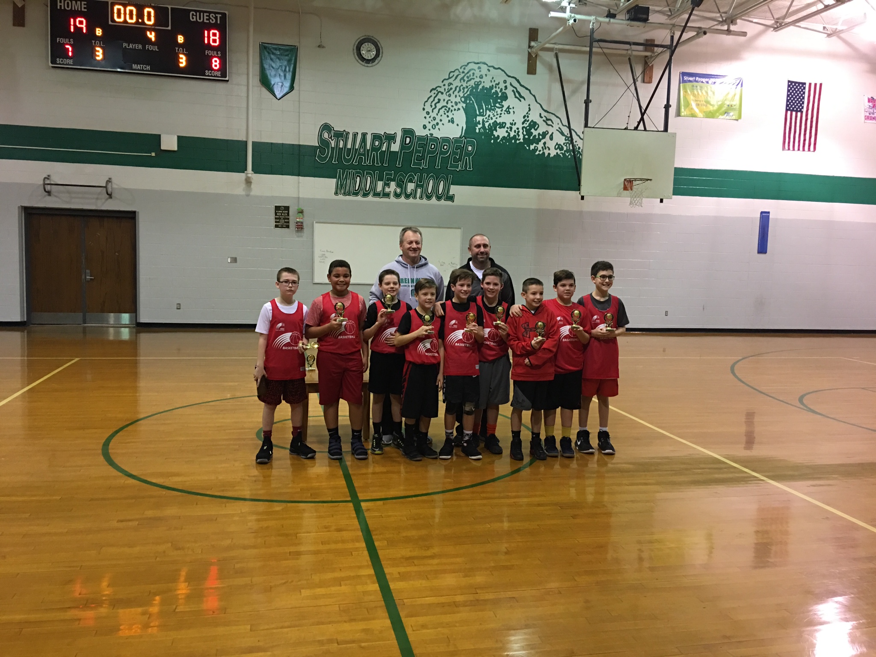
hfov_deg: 61.7
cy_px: 328
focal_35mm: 29
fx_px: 734
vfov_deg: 48.2
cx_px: 438
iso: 64
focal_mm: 4.15
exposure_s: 1/15
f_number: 2.2
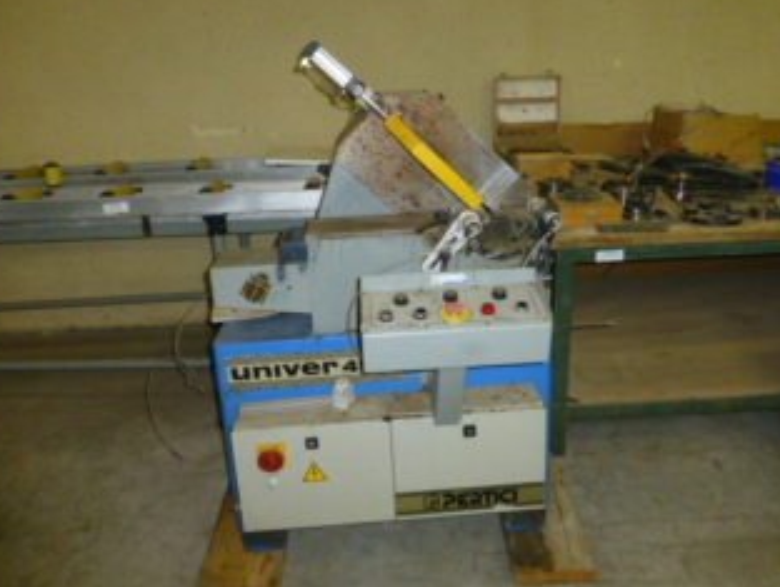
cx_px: 400
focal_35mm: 28
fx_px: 632
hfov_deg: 63.4
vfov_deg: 49.8
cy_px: 261
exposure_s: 1/60
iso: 800
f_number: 3.3
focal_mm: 4.4
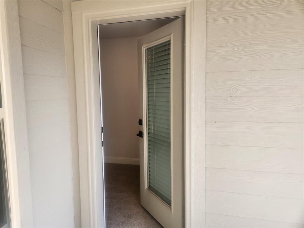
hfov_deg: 73.9
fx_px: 202
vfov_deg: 58.9
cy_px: 114
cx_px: 152
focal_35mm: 23
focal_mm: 5.4
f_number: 1.8
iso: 25
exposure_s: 1/180
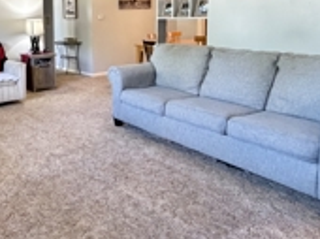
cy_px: 47
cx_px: 41
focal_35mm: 33
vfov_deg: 41.0
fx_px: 305
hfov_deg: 50.2
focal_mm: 2.22
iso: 500
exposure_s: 1/60
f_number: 2.2
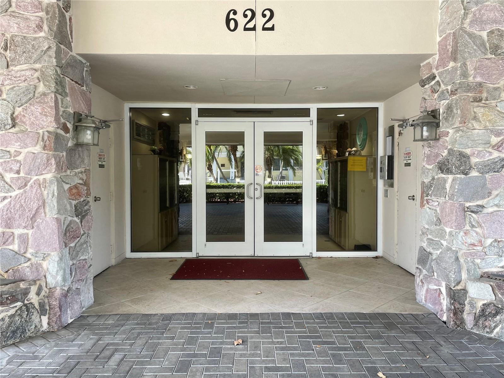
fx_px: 379
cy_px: 189
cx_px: 252
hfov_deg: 67.3
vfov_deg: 53.1
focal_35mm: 26
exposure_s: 1/121
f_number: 1.6
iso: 64
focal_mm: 4.2
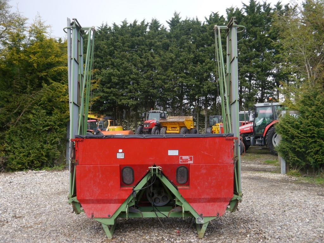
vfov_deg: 39.7
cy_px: 122
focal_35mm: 36
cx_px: 162
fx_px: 337
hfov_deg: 51.4
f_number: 4.5
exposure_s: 1/160
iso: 160
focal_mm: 18
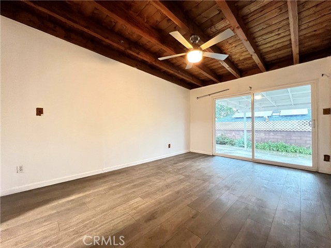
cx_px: 166
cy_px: 124
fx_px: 124
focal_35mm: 13
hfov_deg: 106.2
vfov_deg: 89.9
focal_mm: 1.57
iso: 1000
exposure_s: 1/60
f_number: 1.8
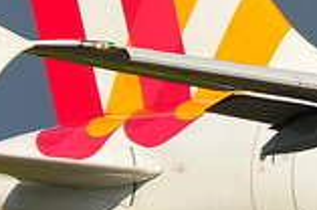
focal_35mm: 1887
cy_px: -269
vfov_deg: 0.7
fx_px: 16581
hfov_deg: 1.1
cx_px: 896
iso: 180
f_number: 8
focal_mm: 165
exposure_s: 1/1000
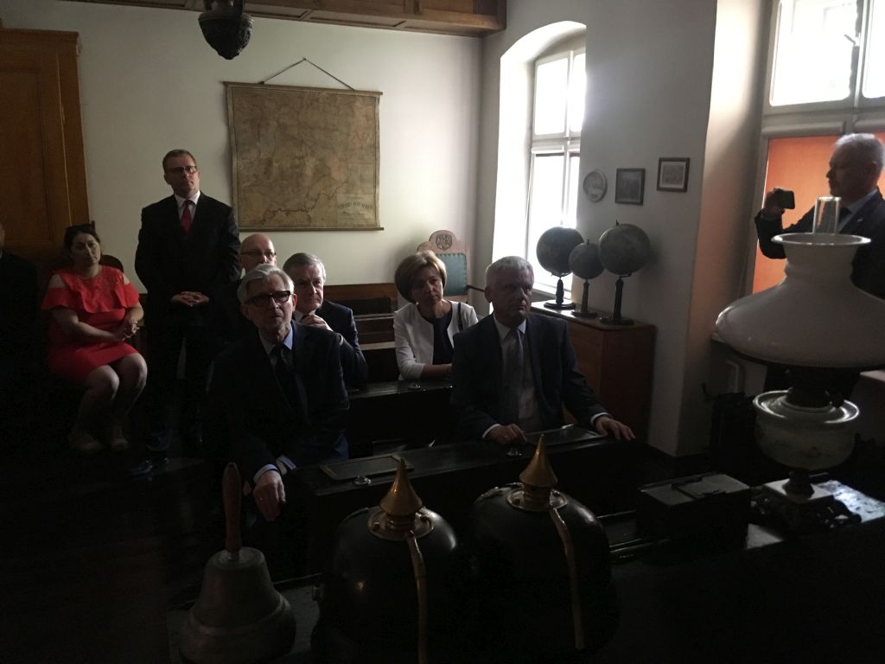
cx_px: 442
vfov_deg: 48.2
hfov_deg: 61.7
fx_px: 741
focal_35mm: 29
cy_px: 332
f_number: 2.2
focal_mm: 4.15
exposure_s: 1/17
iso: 250
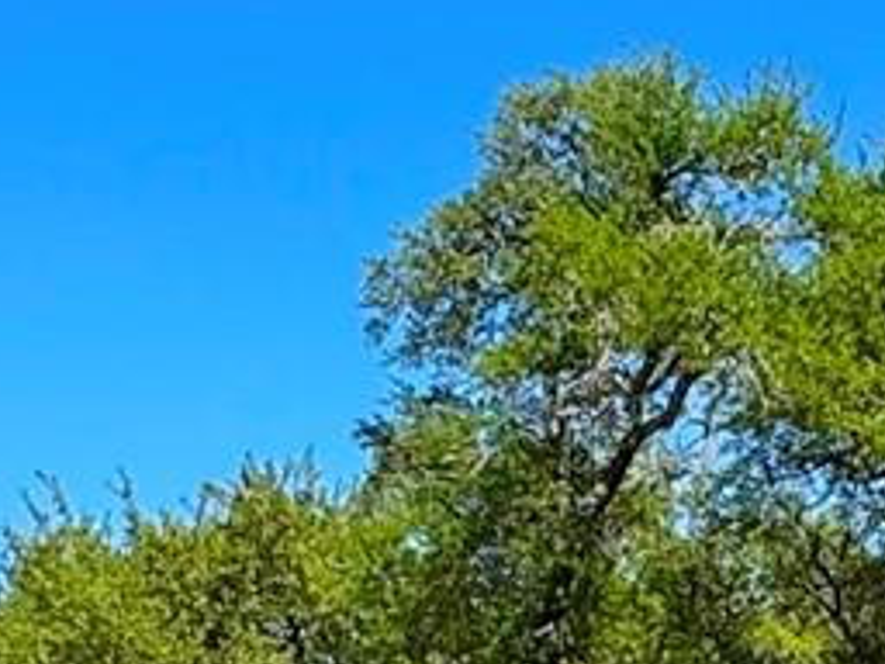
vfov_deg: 12.6
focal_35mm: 112
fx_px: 2863
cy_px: 968
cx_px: 1106
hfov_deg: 16.7
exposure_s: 1/1976
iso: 50
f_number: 2.2
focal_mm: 2.22
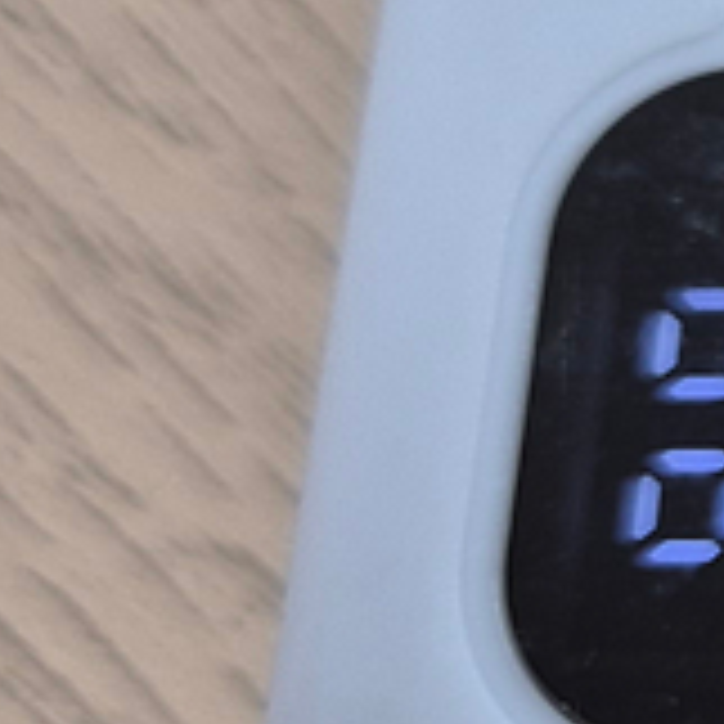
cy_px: 189
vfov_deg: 13.8
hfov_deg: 11.4
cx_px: 1763
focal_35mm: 126
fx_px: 2982
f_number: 1.8
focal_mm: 5.4
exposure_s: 1/120
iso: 125
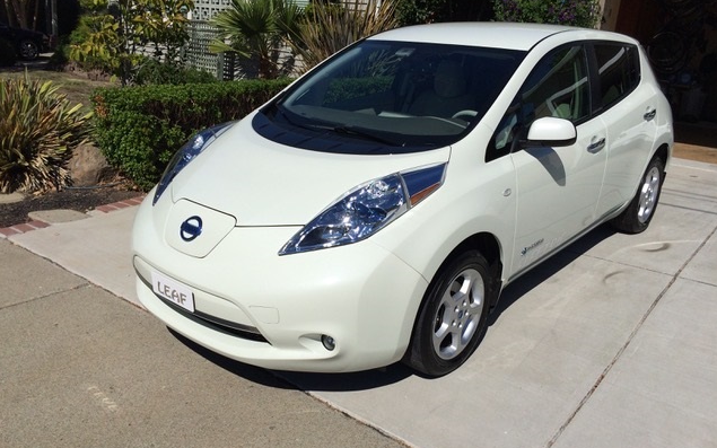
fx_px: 606
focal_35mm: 31
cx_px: 359
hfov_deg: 61.2
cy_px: 229
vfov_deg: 40.6
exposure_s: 1/8264
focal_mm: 4.15
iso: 40
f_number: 2.2
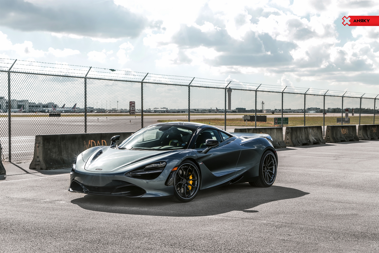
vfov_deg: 21.6
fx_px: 663
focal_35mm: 63
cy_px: 126
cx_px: 190
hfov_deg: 31.9
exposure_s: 1/160
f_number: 8
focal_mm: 63
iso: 200
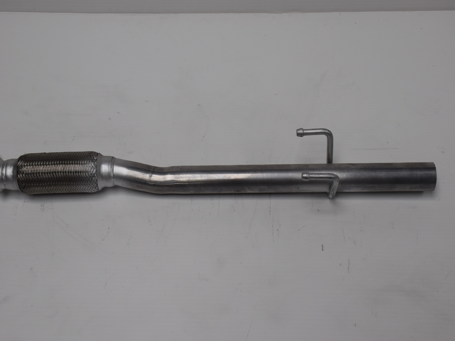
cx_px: 218
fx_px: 644
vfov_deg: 29.7
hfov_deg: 38.9
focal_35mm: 49
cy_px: 171
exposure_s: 1/250
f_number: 8
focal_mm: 30
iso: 400
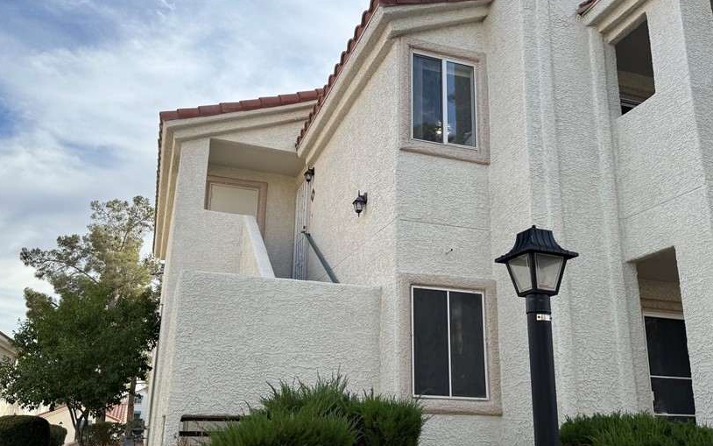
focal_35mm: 32
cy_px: 253
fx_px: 622
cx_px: 365
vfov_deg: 39.4
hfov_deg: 59.6
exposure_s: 1/2710
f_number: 1.78
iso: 80
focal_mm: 6.76
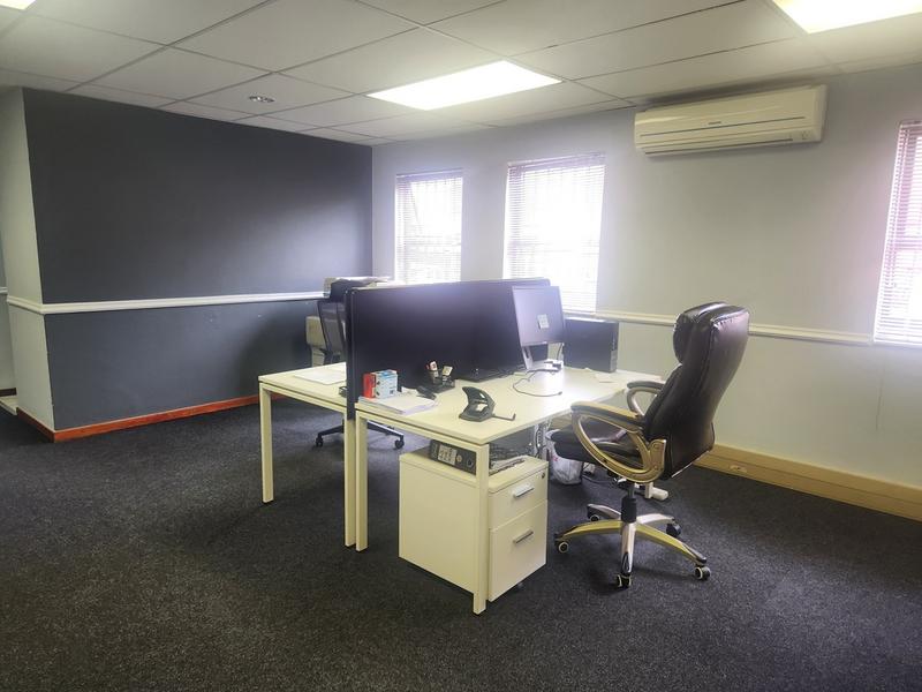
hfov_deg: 73.9
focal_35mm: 23
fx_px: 613
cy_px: 346
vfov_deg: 58.9
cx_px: 461
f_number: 1.8
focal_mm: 5.4
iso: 160
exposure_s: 1/100
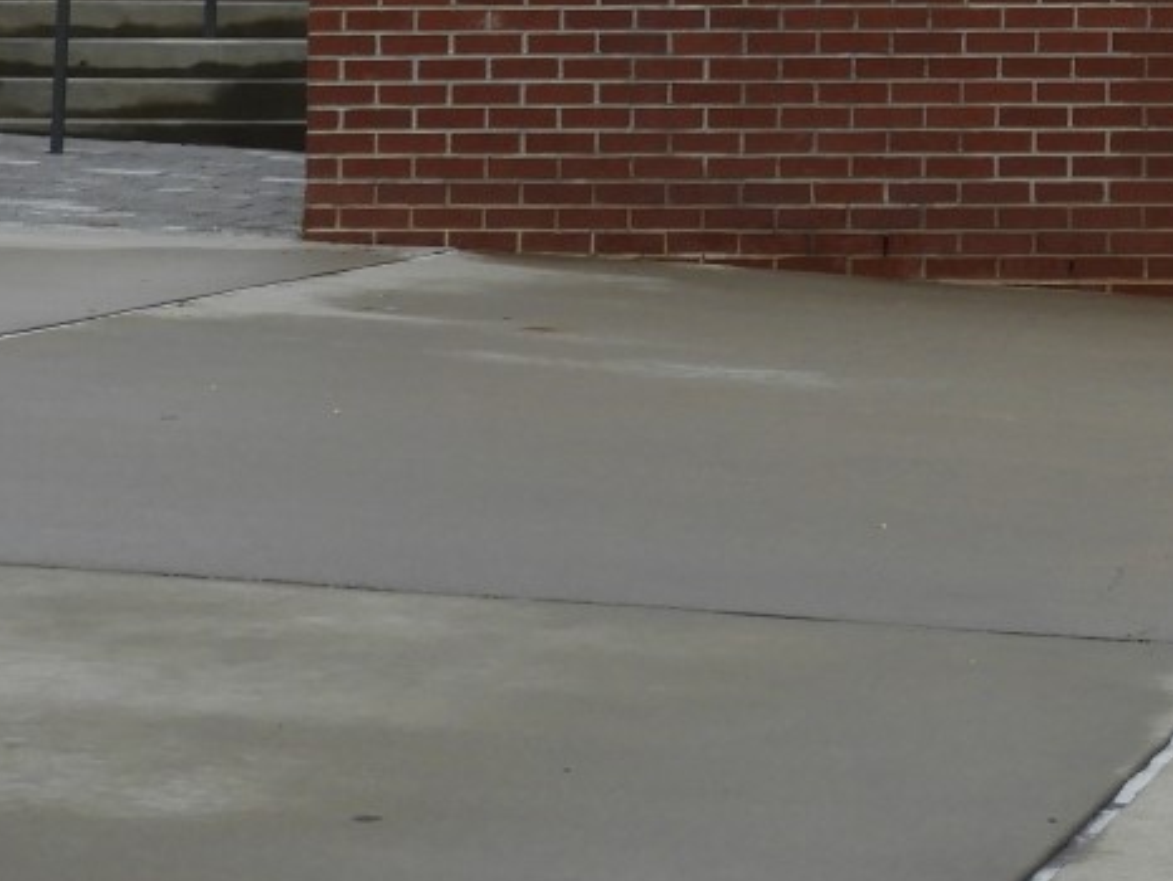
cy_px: -317
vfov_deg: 10.4
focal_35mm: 139
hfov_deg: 13.5
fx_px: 4713
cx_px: 1651
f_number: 4
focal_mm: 8.1
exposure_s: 1/400
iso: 100
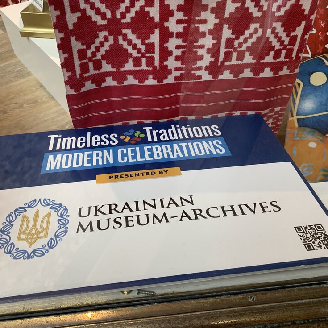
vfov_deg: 52.5
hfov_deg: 52.5
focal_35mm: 31
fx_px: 332
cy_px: 164
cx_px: 155
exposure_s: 1/60
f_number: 1.8
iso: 80
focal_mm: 4.25
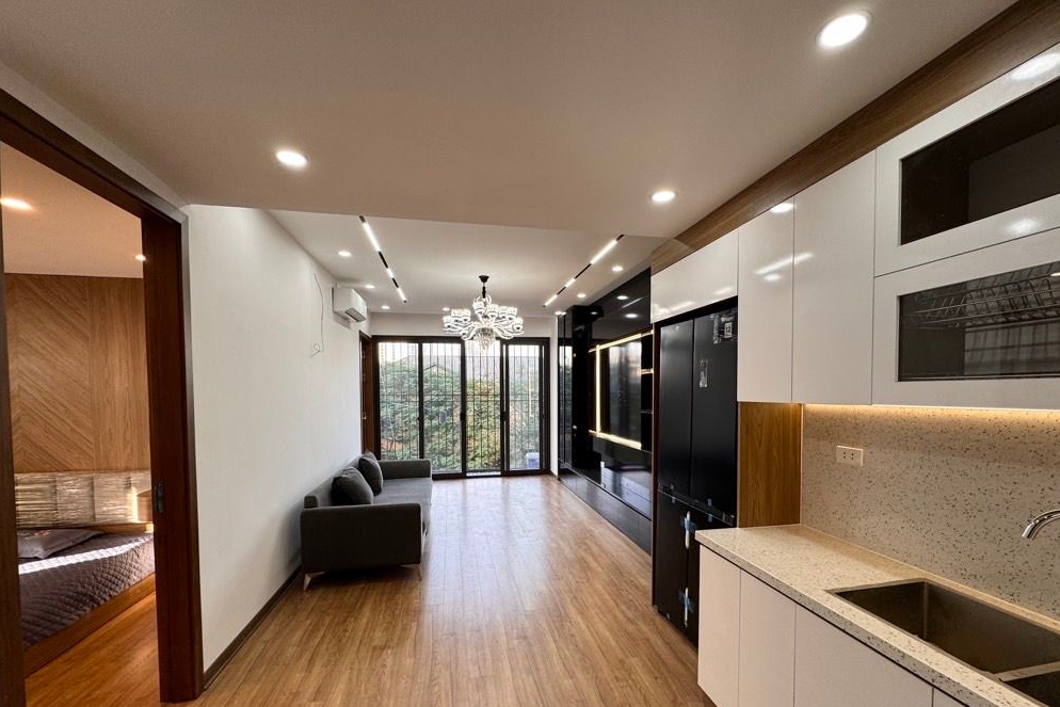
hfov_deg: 100.4
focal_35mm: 15
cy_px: 408
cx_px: 543
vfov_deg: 76.8
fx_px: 442
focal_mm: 2.22
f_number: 2.2
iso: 64
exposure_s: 1/100
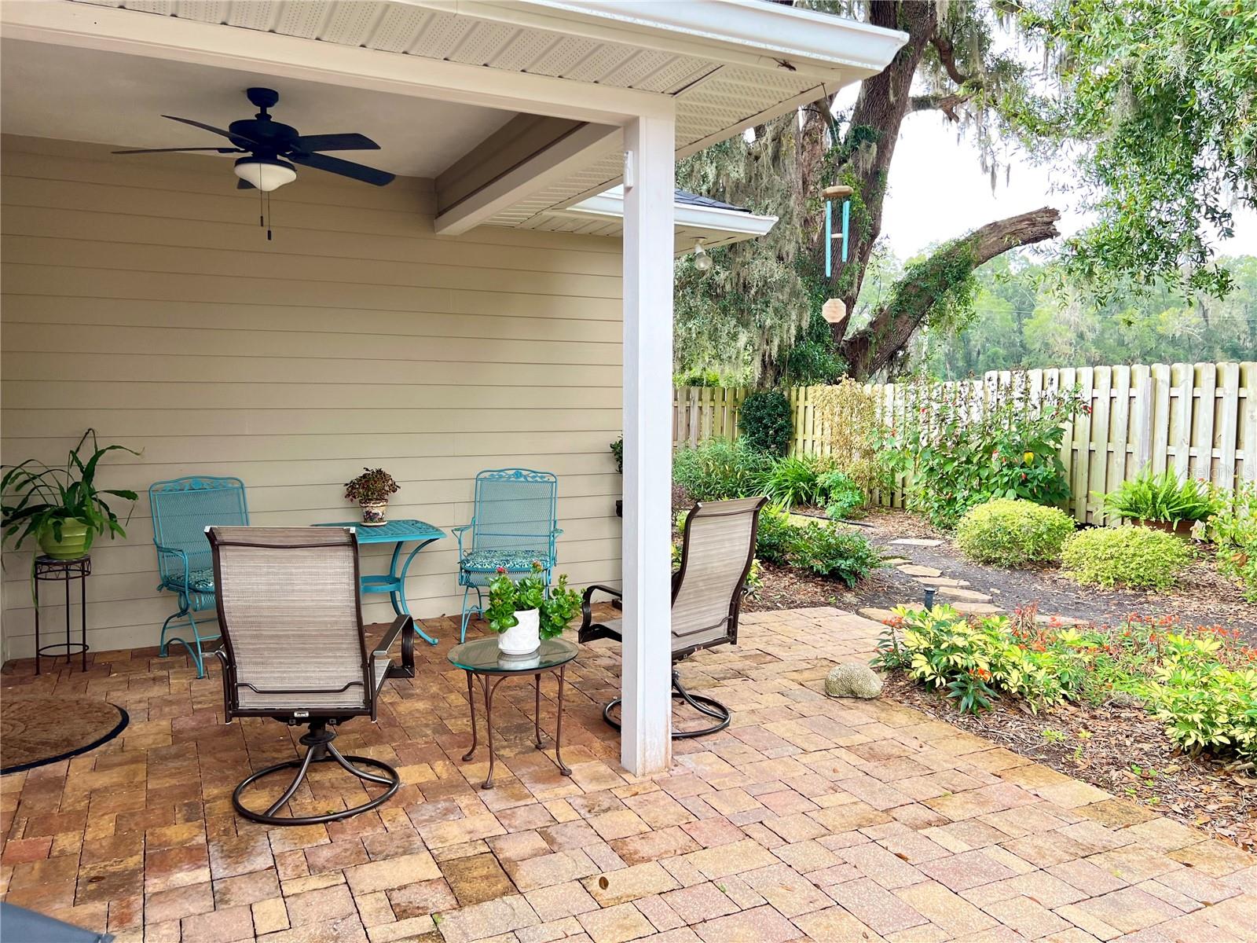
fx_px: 944
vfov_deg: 53.1
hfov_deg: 67.3
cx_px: 628
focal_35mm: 26
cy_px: 472
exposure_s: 1/149
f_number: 1.5
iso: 50
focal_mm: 5.7
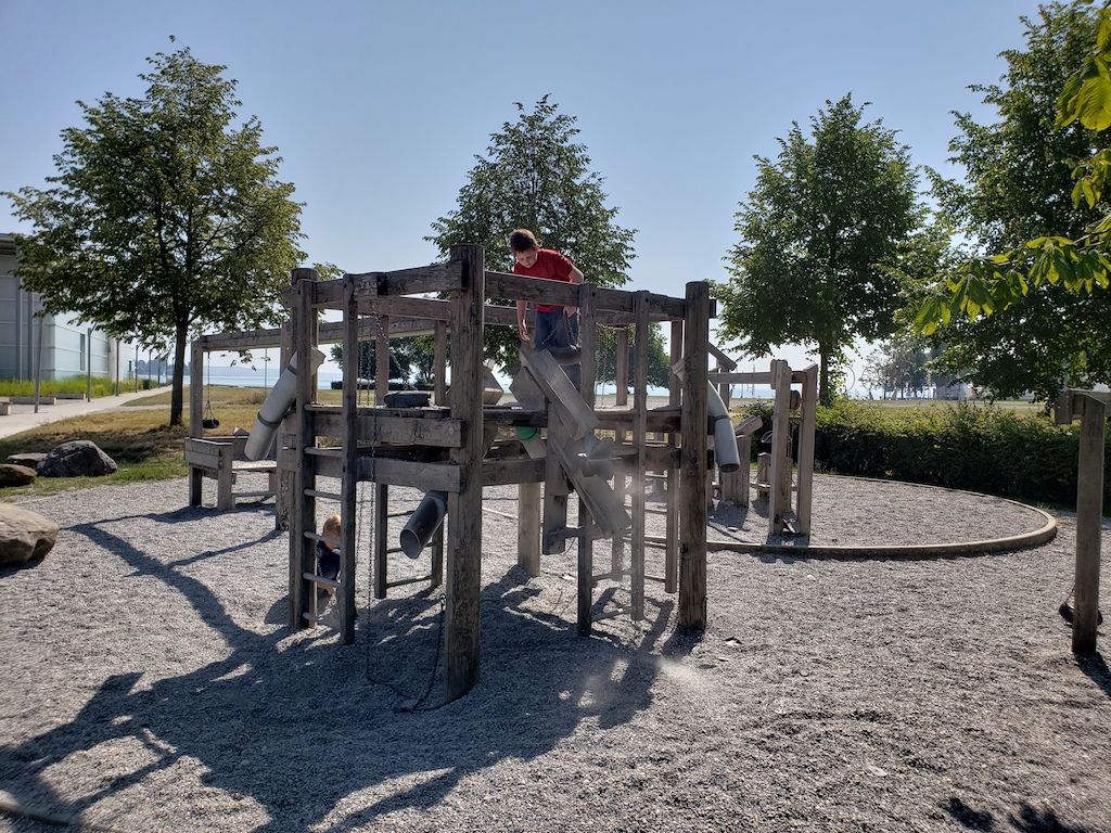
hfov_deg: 67.3
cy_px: 416
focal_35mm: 26
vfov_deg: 53.1
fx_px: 834
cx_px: 556
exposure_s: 1/1186
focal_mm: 4.3
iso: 50
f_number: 2.4
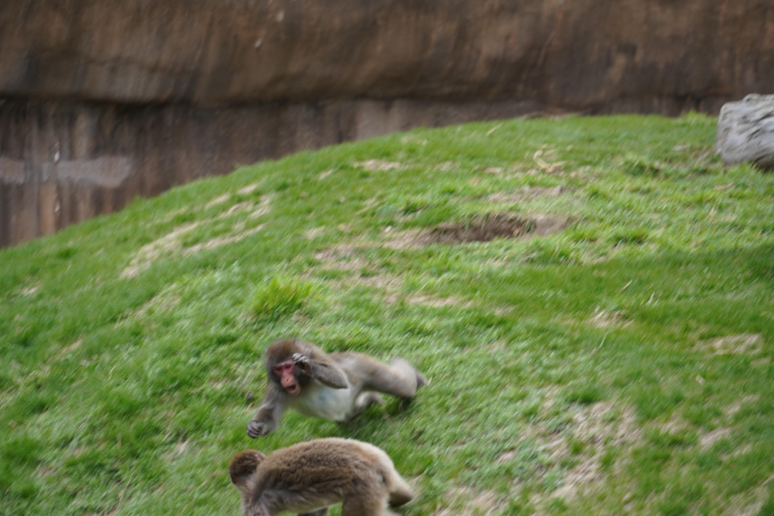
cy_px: 258
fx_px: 4375
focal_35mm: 204
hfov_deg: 10.1
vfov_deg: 6.8
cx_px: 388
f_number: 5.6
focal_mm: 135
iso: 160
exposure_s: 1/250
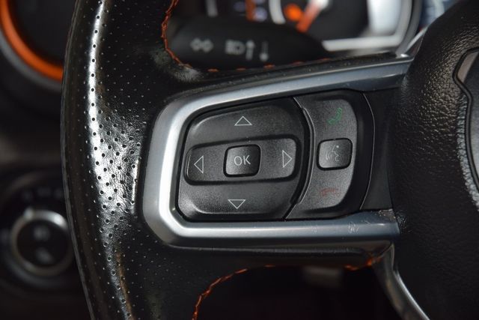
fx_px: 1397
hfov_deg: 19.5
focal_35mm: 105
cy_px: 160
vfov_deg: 13.0
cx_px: 240
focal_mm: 70
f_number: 4.5
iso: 500
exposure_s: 1/50
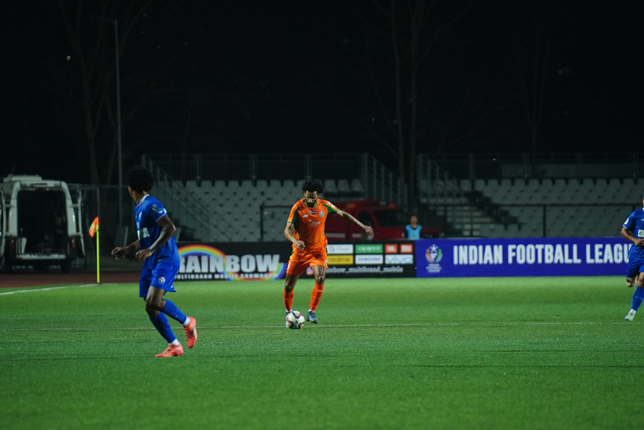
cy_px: 215
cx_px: 322
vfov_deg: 5.1
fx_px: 4830
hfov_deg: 7.6
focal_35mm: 270
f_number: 2.8
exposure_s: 1/1000
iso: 2500
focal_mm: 180
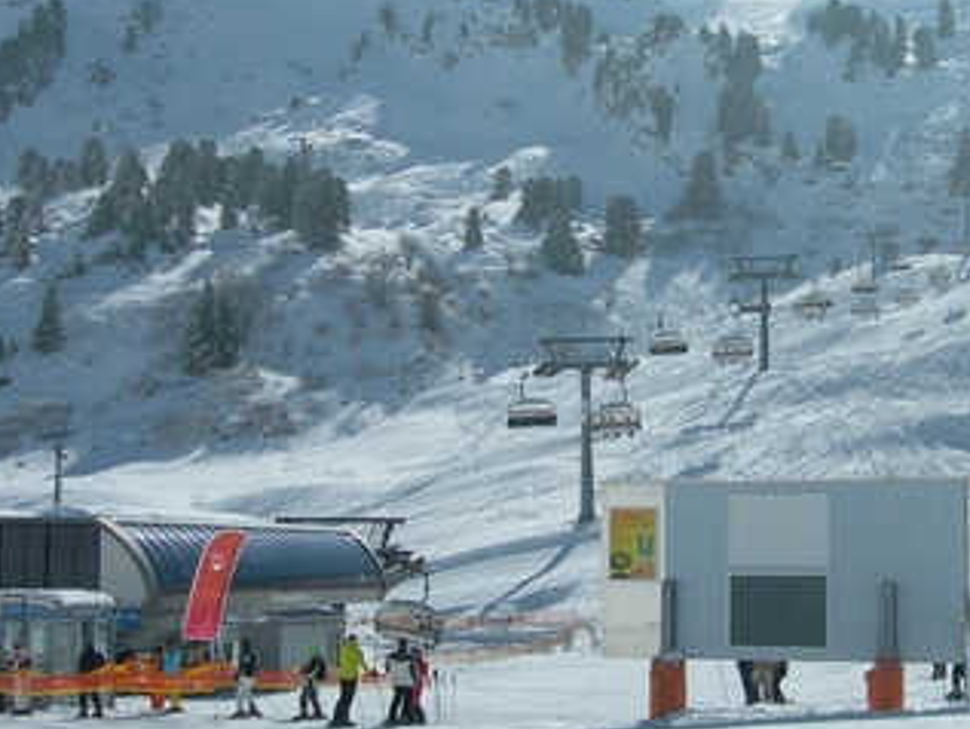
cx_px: 692
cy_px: 380
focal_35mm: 72
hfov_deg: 26.8
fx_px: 2018
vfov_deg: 20.5
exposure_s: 1/1900
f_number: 4.8
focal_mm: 7.8
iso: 50
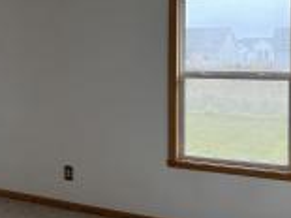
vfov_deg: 23.5
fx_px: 521
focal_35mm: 62
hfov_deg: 28.2
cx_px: -36
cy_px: 64
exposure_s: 1/138
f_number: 1.78
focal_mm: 6.76
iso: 100
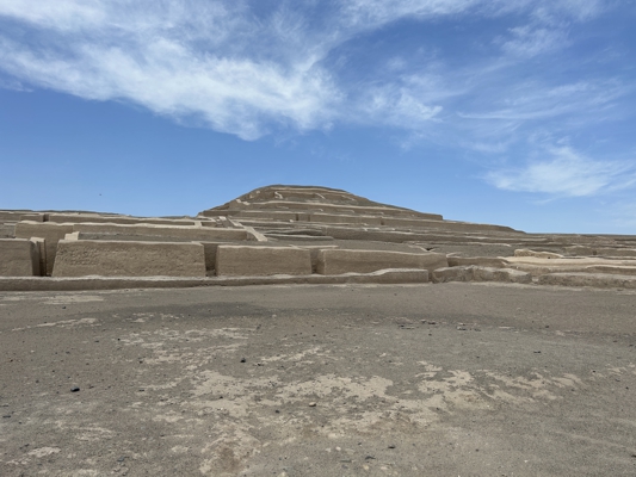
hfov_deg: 67.3
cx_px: 318
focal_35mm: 26
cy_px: 238
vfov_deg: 53.1
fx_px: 478
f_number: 1.5
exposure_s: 1/6993
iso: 50
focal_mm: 5.7
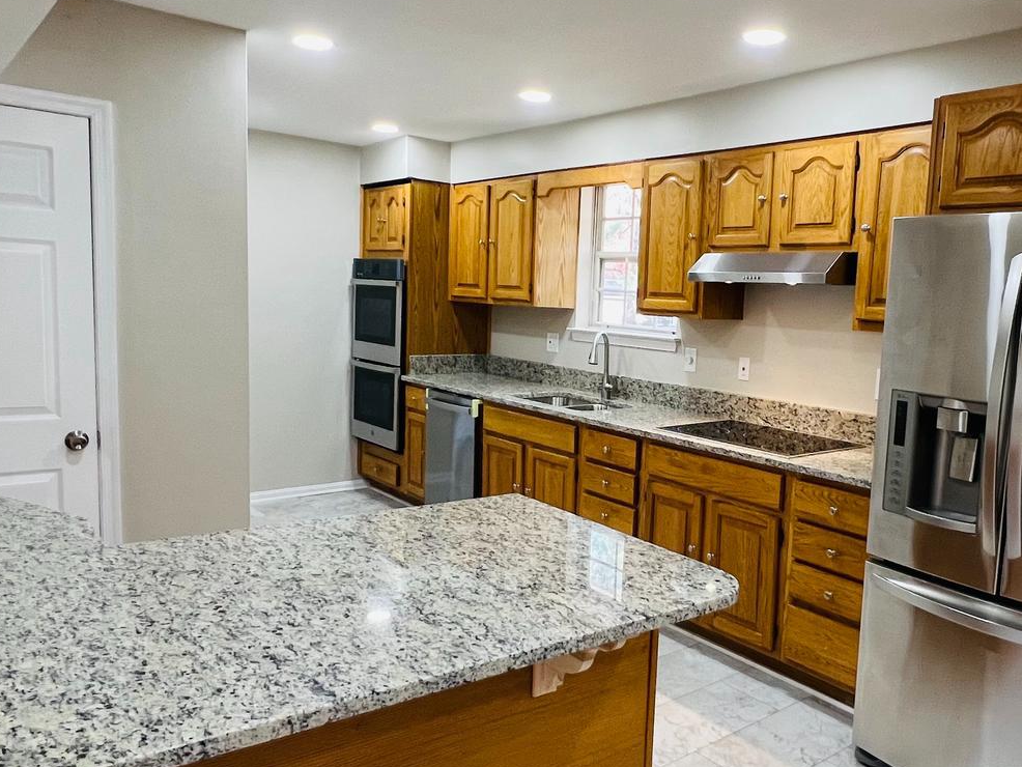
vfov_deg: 51.4
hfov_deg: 64.2
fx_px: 797
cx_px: 649
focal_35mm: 27
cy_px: 399
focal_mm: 1.57
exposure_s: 1/120
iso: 200
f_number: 1.8
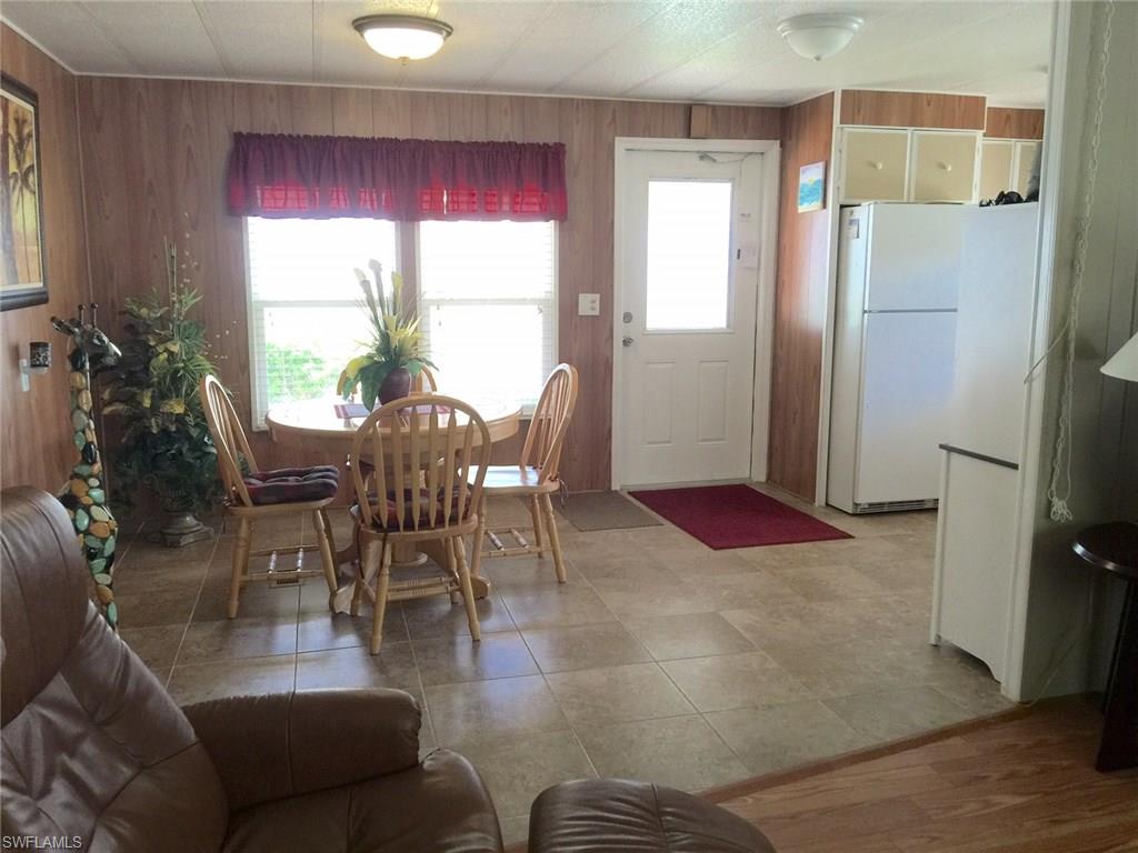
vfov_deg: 48.2
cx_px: 569
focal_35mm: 29
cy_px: 426
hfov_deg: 61.7
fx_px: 953
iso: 50
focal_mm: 4.15
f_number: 2.2
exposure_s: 1/30
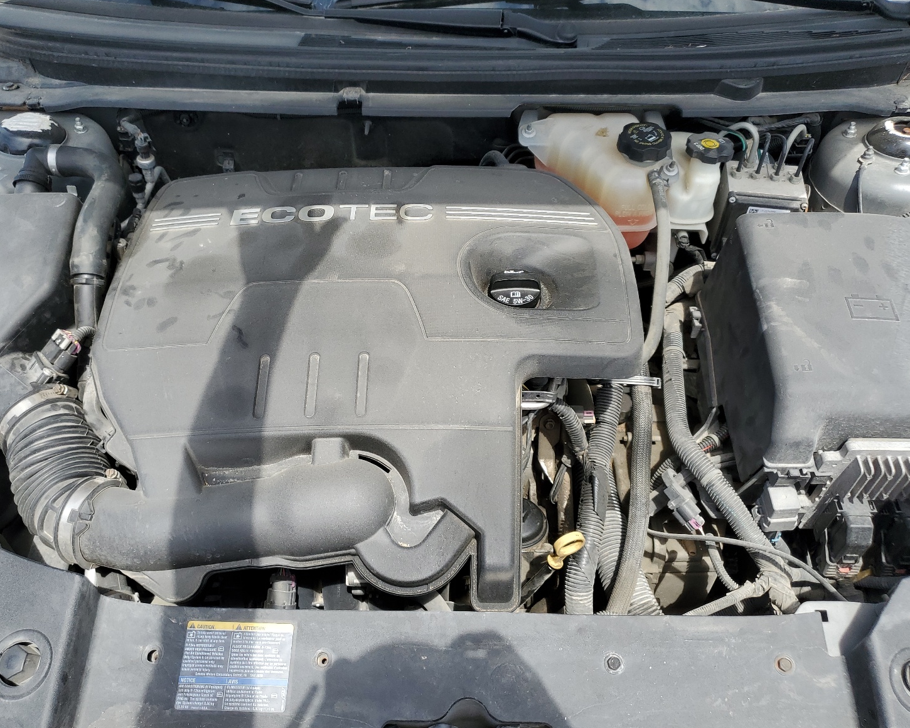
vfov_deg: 51.5
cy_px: 370
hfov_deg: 62.2
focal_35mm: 28
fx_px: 754
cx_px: 441
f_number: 1.5
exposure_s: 1/2000
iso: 50
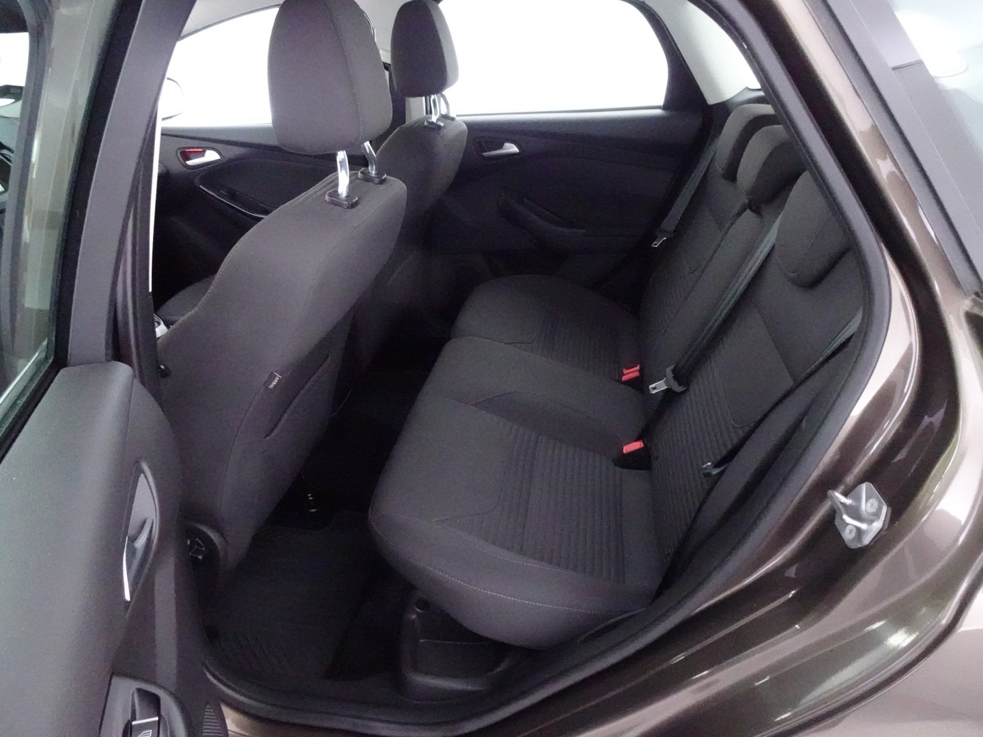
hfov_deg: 71.6
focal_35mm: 24
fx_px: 682
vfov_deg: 56.8
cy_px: 368
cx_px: 492
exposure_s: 1/25
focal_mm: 4.25
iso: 3200
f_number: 3.5
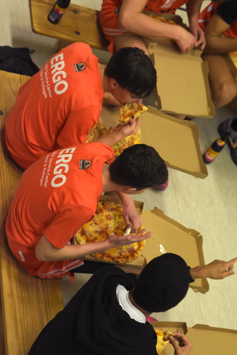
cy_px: 178
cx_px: 118
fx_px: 1036
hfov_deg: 13.0
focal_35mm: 105
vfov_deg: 19.5
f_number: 3.5
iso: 1600
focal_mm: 70
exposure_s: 1/250
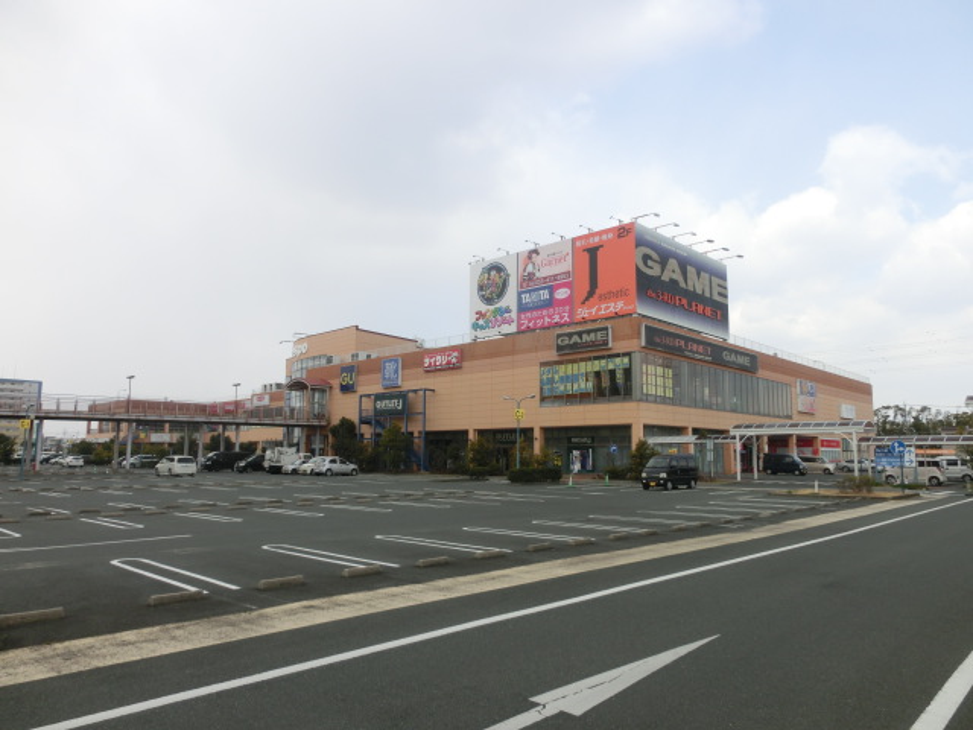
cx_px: 486
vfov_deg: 56.8
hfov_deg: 71.6
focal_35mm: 24
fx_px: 675
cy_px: 365
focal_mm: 4.24
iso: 80
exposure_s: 1/640
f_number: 3
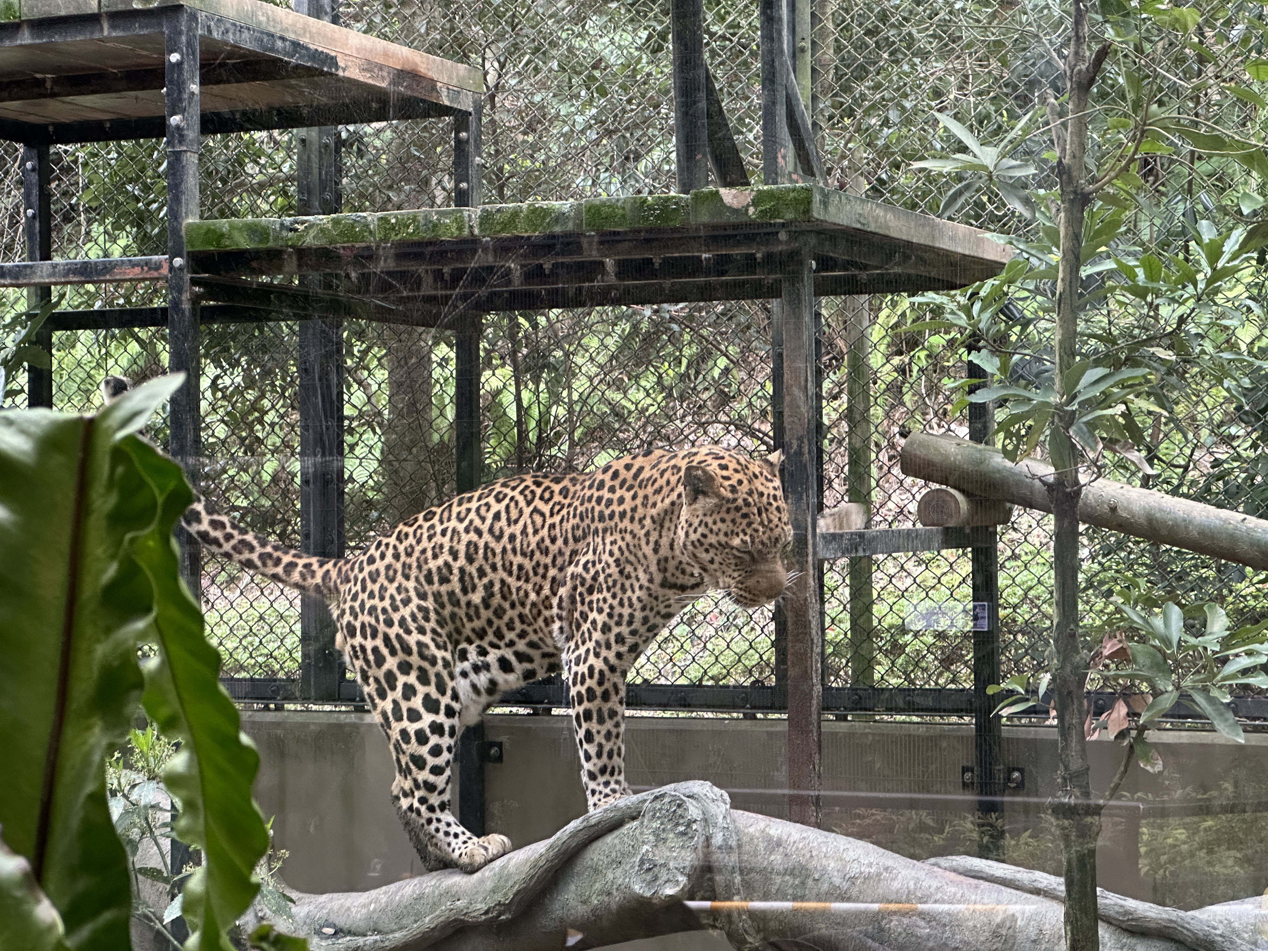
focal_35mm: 77
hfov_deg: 25.3
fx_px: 2821
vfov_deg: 19.1
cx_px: 634
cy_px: 476
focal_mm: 9
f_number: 2.8
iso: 320
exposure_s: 1/60
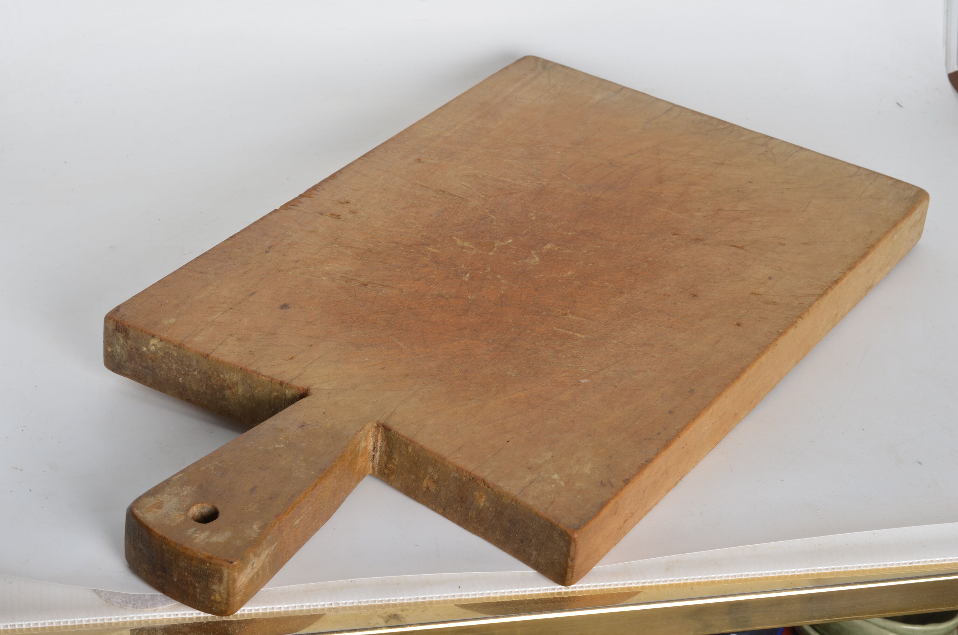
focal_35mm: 75
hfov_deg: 27.0
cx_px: 479
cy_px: 318
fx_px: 1992
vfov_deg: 18.1
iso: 100
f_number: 14
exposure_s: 1/125
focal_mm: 50
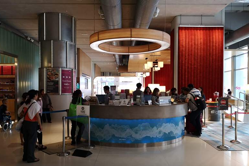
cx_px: 124
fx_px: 200
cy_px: 91
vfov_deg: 44.9
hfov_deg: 63.7
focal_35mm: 29
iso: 160
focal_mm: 3.95
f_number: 1.8
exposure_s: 1/33.3
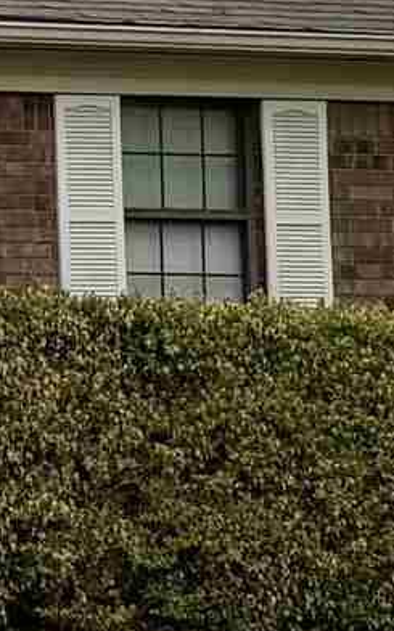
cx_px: -856
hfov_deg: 6.0
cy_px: 92
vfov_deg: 10.5
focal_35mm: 199
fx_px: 3425
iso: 80
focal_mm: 6.76
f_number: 1.78
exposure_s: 1/2169
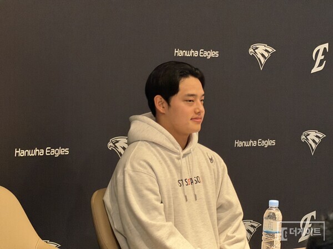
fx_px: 1924
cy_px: 124
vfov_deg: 7.4
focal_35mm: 200
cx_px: 166
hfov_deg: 9.9
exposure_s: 1/40
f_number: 2.8
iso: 1000
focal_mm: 16.89
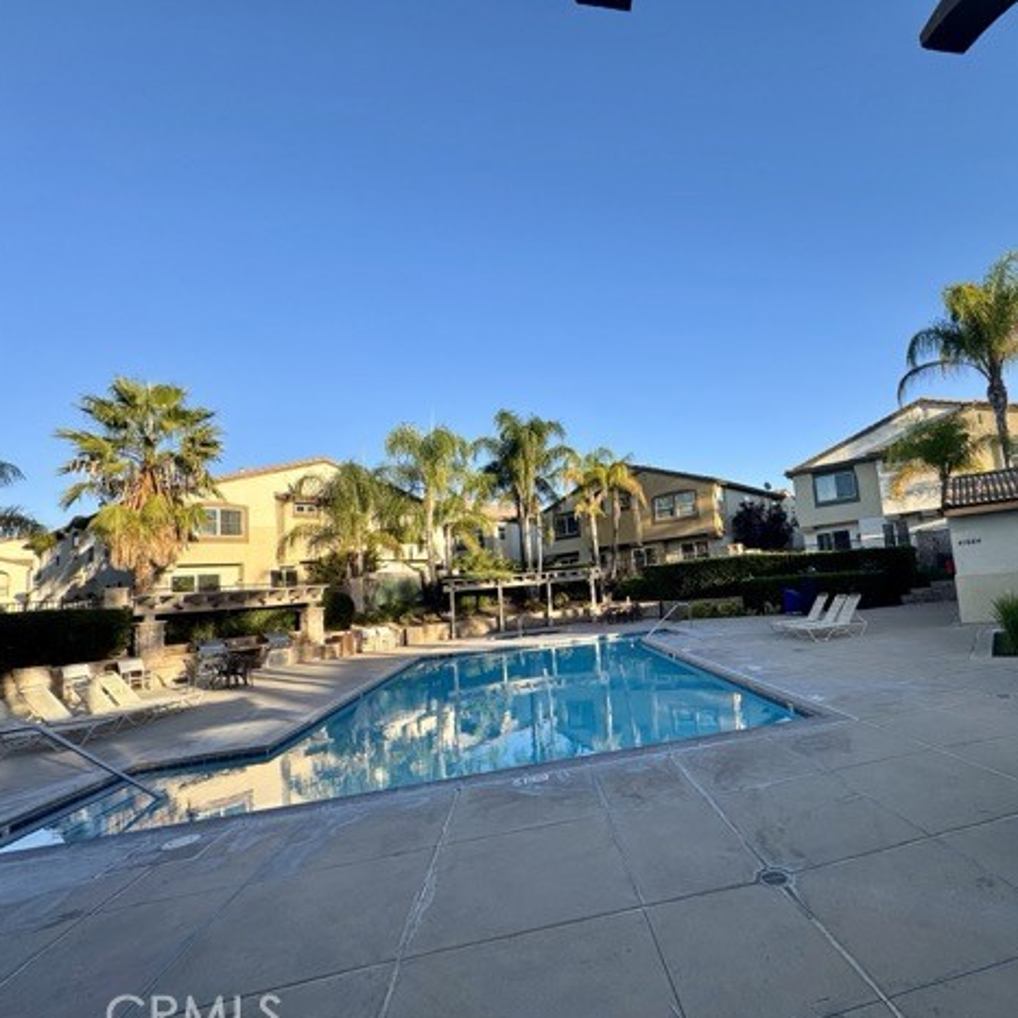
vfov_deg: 84.0
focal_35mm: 17
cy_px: 522
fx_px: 566
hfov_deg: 81.5
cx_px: 666
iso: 40
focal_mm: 2.22
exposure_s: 1/620
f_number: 2.2
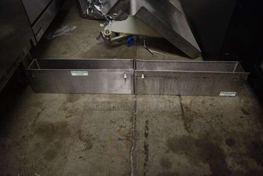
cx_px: 132
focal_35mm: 27
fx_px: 197
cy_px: 88
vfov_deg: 48.0
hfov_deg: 67.3
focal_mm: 18
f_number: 3.5
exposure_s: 1/30
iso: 720
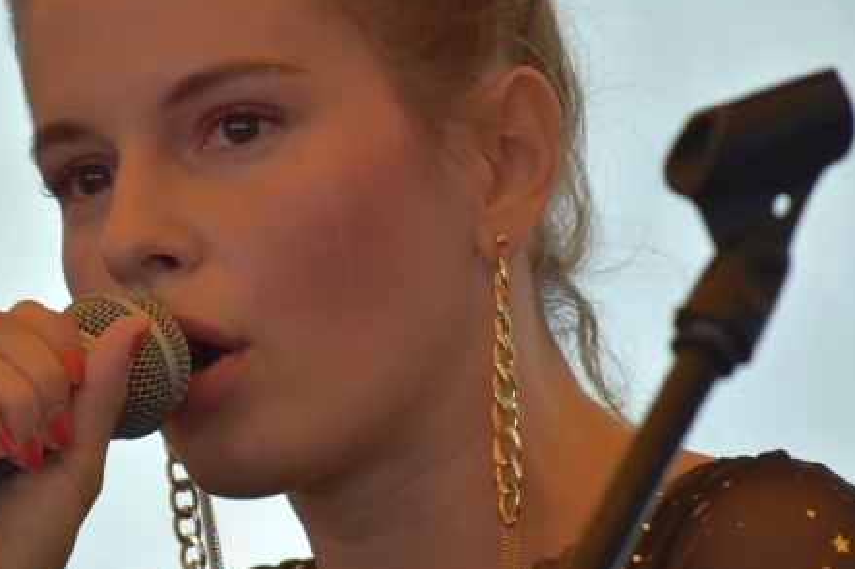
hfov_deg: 3.8
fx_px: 12886
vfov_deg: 2.5
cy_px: 309
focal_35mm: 543
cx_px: 311
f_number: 5.6
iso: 320
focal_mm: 200
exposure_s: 1/125
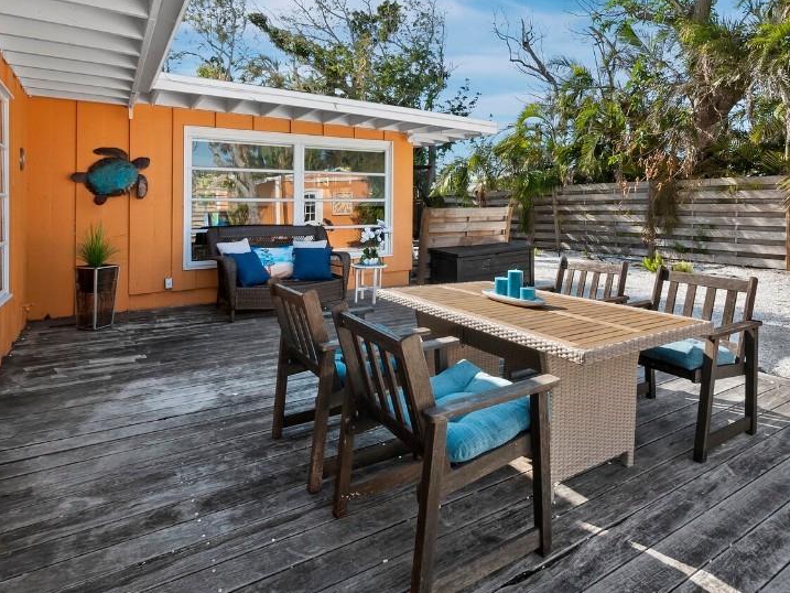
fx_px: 457
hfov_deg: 81.7
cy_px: 201
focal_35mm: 20
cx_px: 411
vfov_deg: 64.4
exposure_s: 1/80
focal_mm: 7
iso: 400
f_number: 11
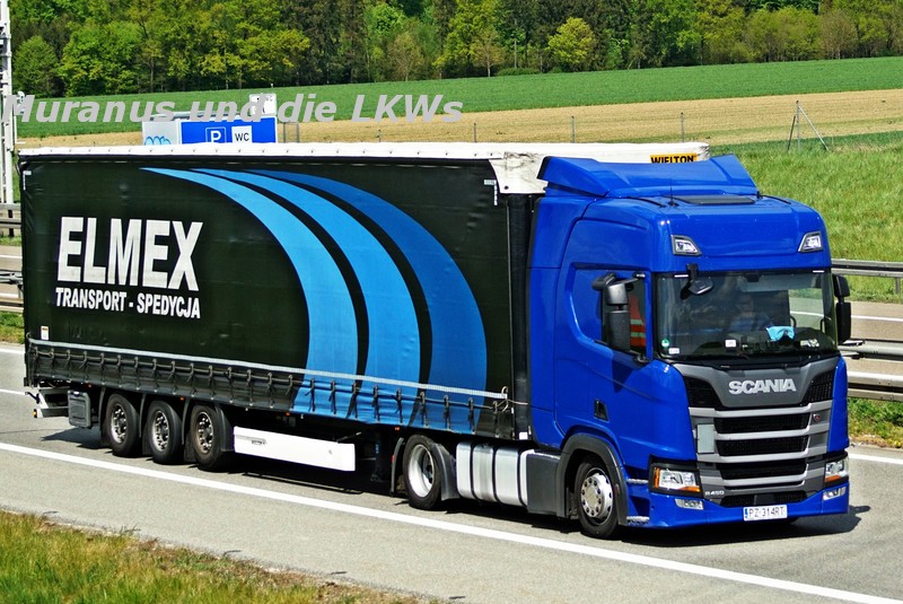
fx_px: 2824
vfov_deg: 12.2
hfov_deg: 18.2
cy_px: 302
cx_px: 452
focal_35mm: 112
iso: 500
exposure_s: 1/2500
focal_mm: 75
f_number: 5
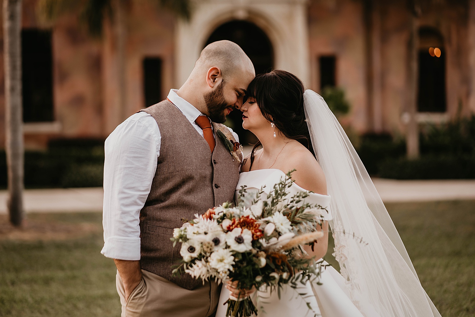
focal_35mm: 85
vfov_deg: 16.1
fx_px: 1122
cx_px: 238
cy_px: 158
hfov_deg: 23.9
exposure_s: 1/160
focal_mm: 85
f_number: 1.8
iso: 100
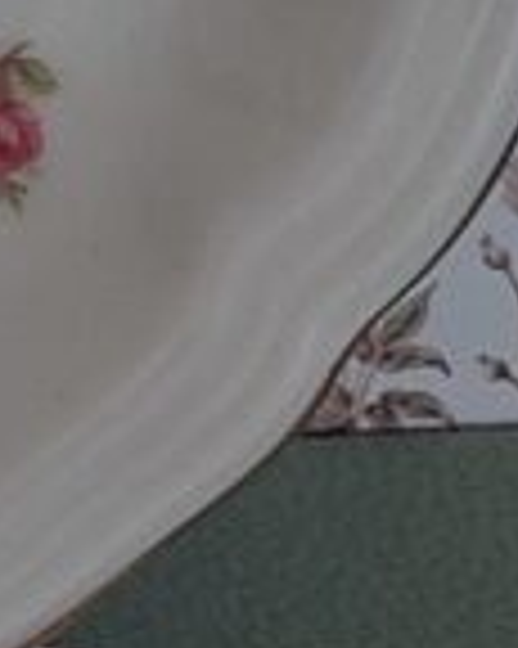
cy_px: -378
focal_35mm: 130
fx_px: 2494
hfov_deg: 11.0
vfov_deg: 13.8
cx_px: -423
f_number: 1.8
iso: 320
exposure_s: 1/50
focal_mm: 5.23
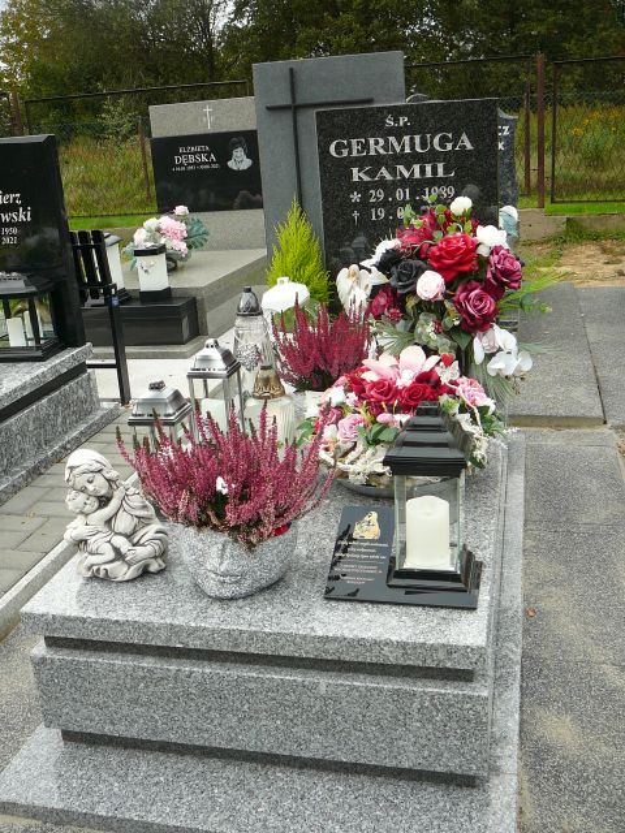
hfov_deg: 40.7
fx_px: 843
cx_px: 312
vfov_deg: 52.6
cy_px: 416
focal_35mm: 35
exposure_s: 1/125
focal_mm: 5.2
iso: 80
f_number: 2.8
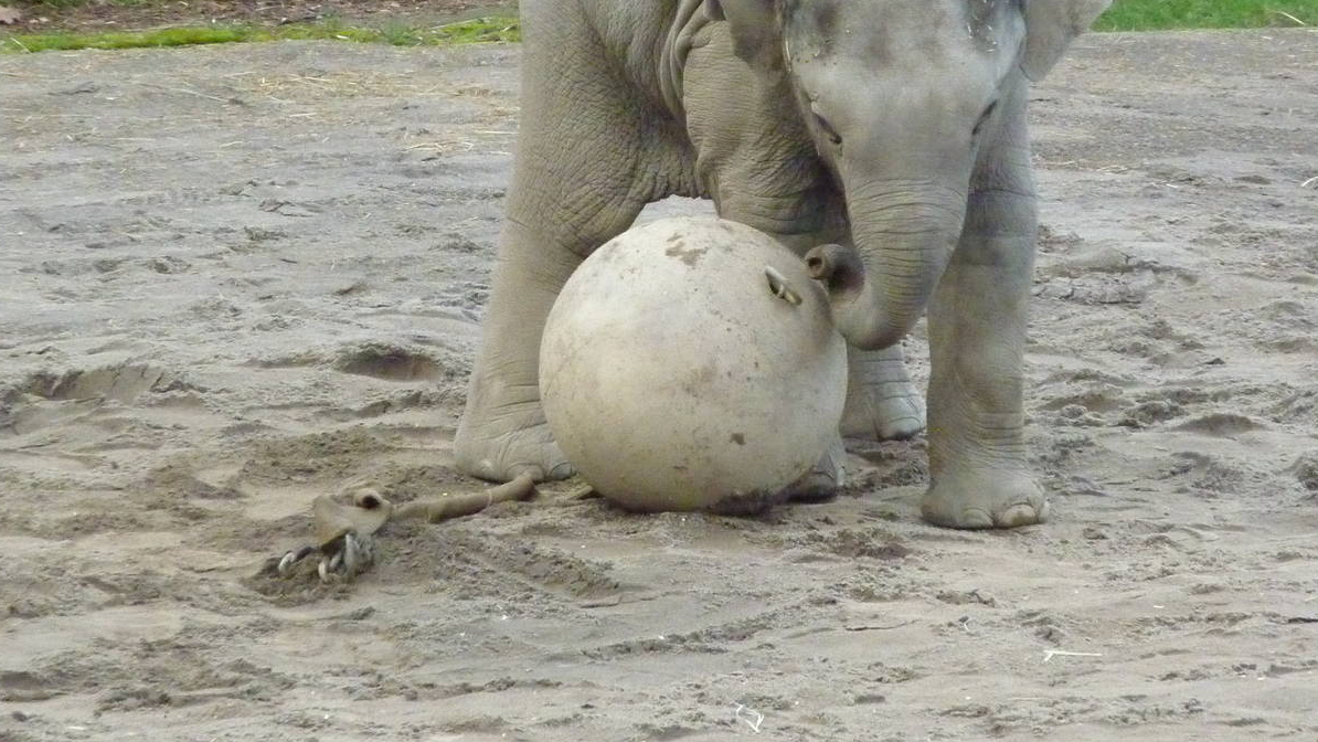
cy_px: 160
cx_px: 730
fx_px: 15309
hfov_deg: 4.9
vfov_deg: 2.8
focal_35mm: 438
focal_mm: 49.2
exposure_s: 1/500
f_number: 4.9
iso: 800
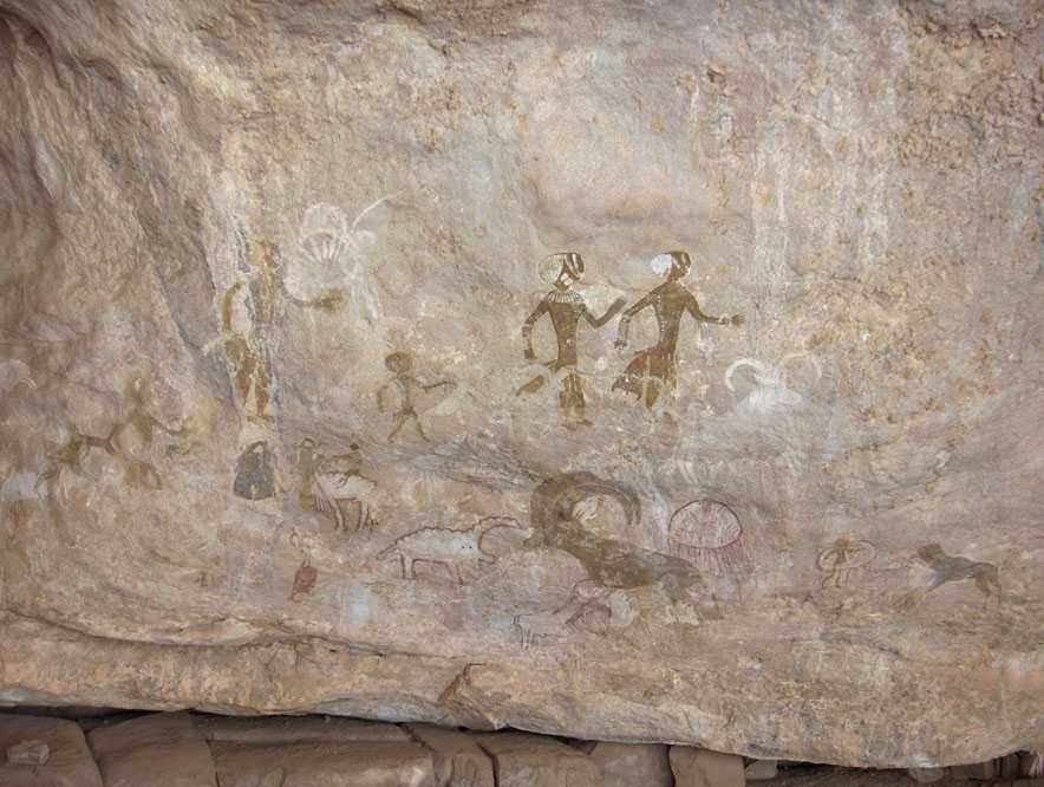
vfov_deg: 36.9
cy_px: 394
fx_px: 1178
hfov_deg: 47.8
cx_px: 522
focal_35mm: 39
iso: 100
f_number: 2.8
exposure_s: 1/107
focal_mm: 8
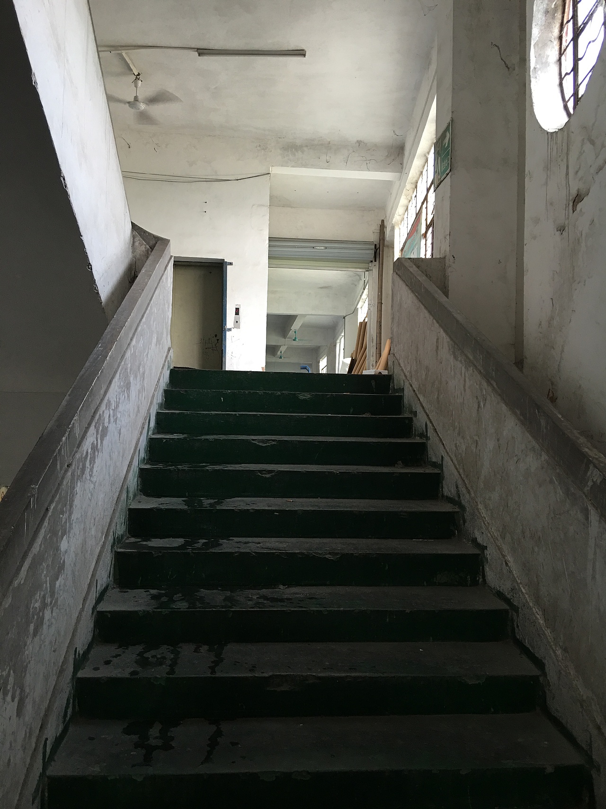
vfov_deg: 61.7
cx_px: 303
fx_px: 677
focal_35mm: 29
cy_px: 404
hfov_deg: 48.2
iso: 50
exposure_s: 1/17
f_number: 2.2
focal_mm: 4.15
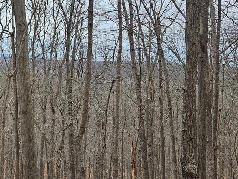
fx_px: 413
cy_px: 64
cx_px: 25
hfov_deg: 30.8
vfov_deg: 24.3
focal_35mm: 60
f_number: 1.8
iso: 25
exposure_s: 1/180
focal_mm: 5.4
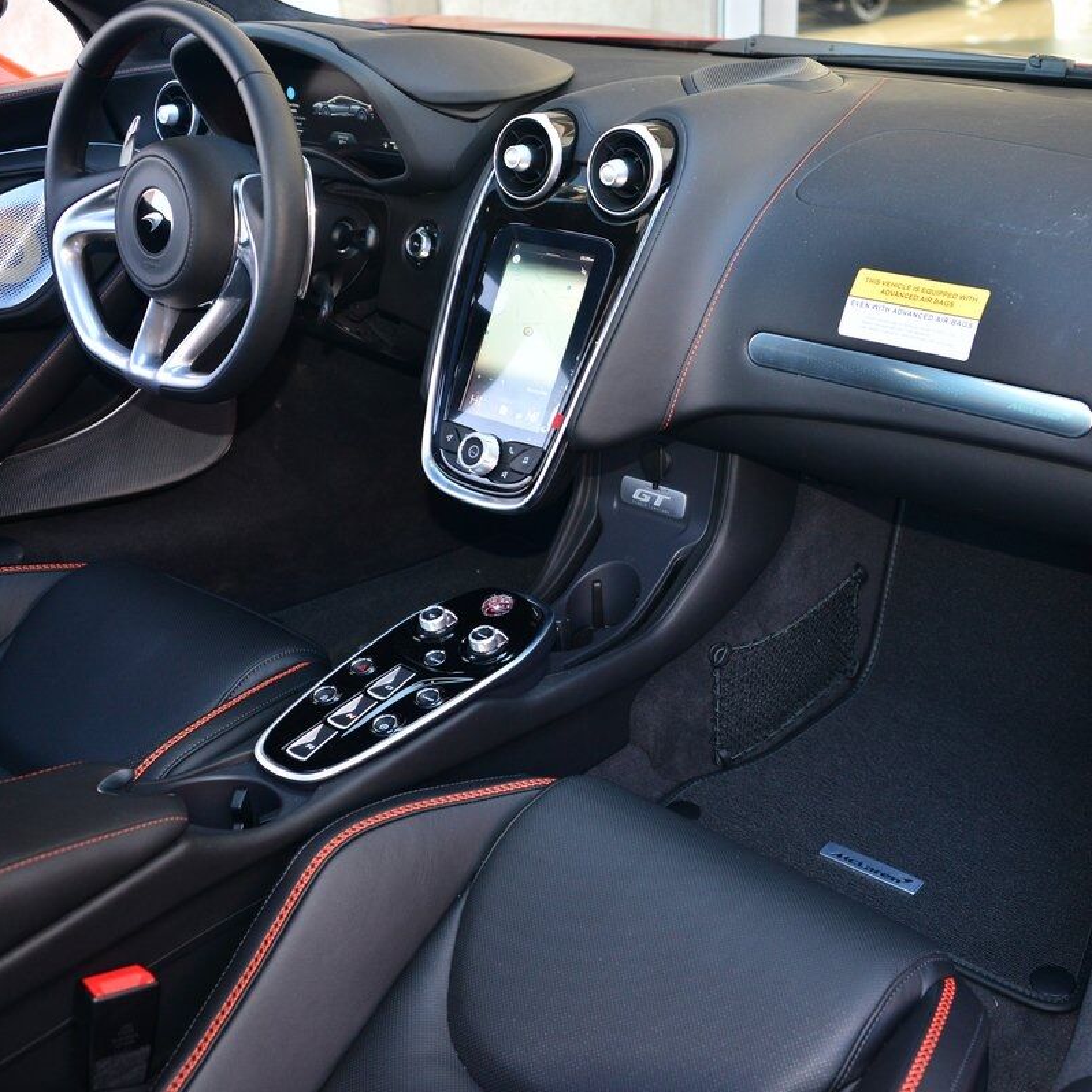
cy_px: 547
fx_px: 1463
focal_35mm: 41
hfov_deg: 40.8
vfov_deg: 40.9
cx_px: 623
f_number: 3.5
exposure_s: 1/100
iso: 640
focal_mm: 32
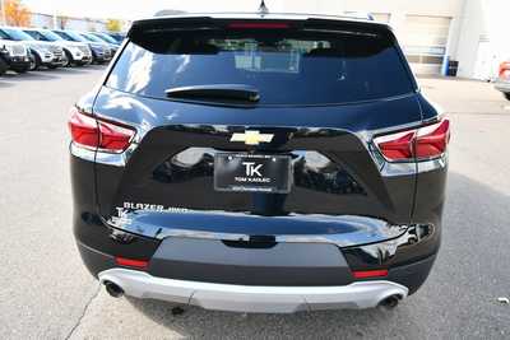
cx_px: 255
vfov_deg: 43.6
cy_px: 170
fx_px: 425
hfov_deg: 61.9
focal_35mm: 30
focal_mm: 20
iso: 720
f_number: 5.6
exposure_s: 1/250
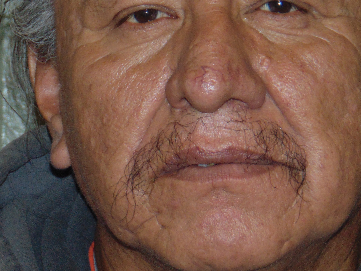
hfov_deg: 6.2
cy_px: 28
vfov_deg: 4.6
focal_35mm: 322
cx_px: 206
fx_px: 3358
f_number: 4
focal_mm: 29.5
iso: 200
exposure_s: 1/60
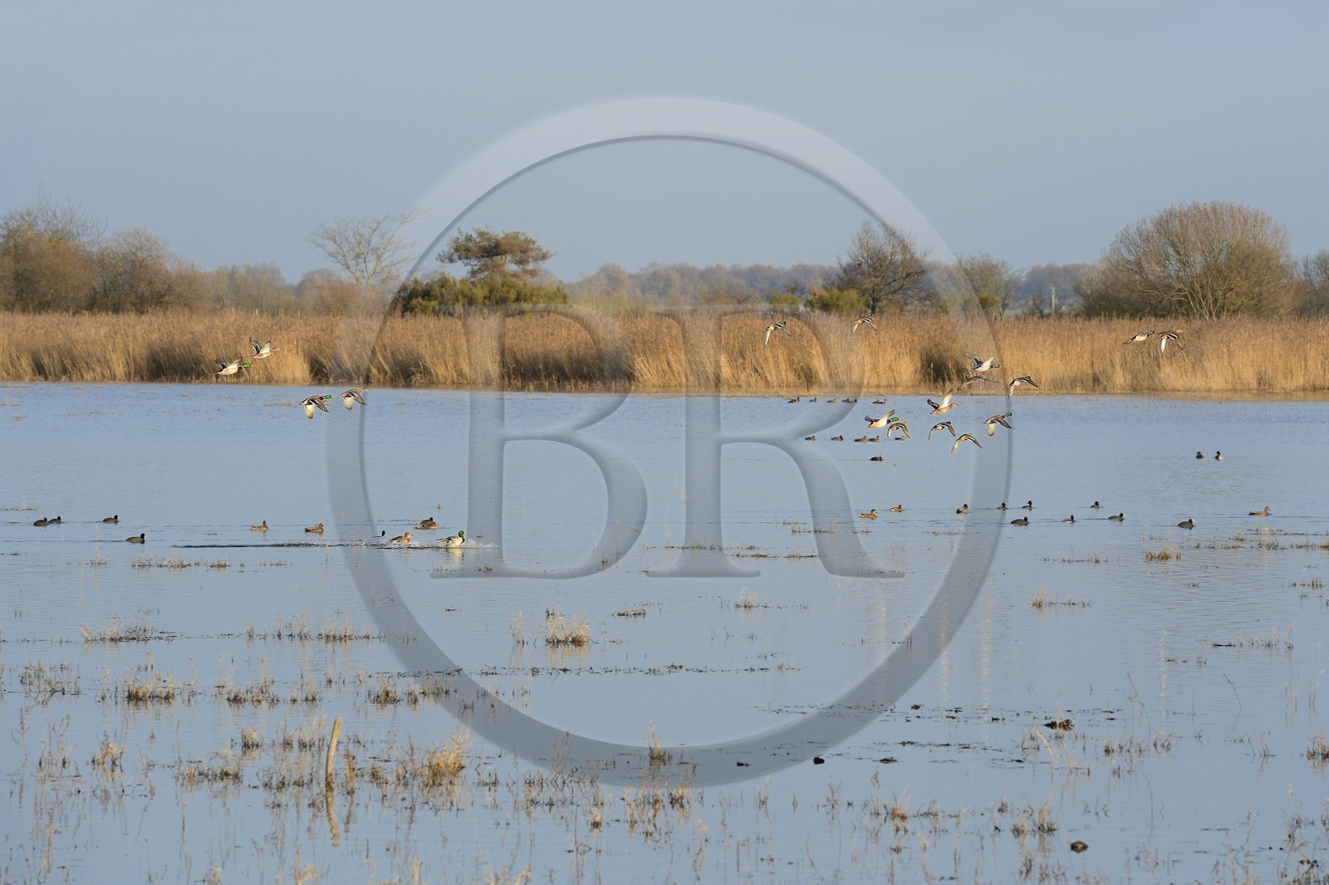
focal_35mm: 200
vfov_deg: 6.9
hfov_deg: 10.3
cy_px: 442
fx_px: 7381
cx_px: 664
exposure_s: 1/500
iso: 400
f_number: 9
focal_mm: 200
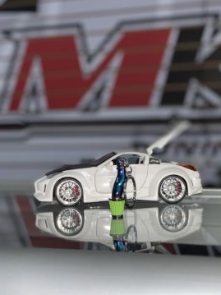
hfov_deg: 25.2
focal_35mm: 58
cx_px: 118
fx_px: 494
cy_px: 146
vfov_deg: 33.2
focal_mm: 6
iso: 40
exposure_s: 1/50
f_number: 2.4
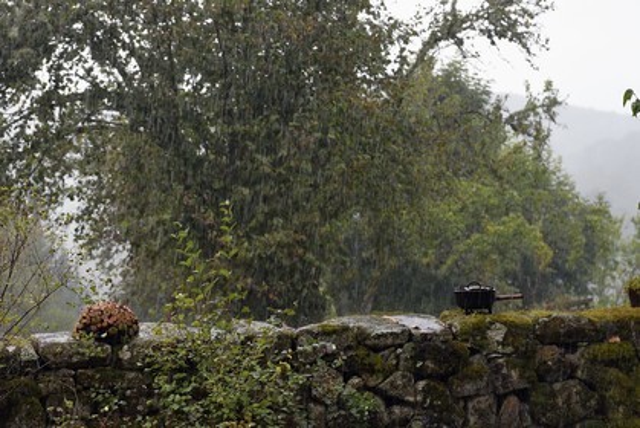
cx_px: 320
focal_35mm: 60
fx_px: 1067
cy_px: 214
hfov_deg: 33.4
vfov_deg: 22.7
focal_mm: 60
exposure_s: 1/200
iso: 1600
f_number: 6.3
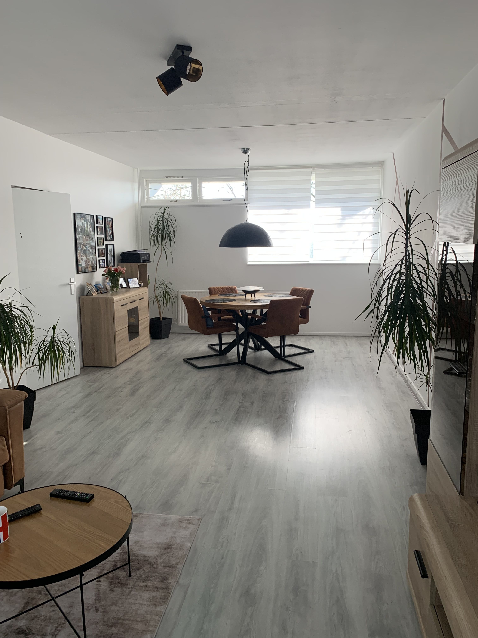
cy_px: 319
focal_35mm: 26
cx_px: 239
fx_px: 479
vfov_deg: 67.3
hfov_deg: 53.1
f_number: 1.8
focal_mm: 4.25
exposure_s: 1/121
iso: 50
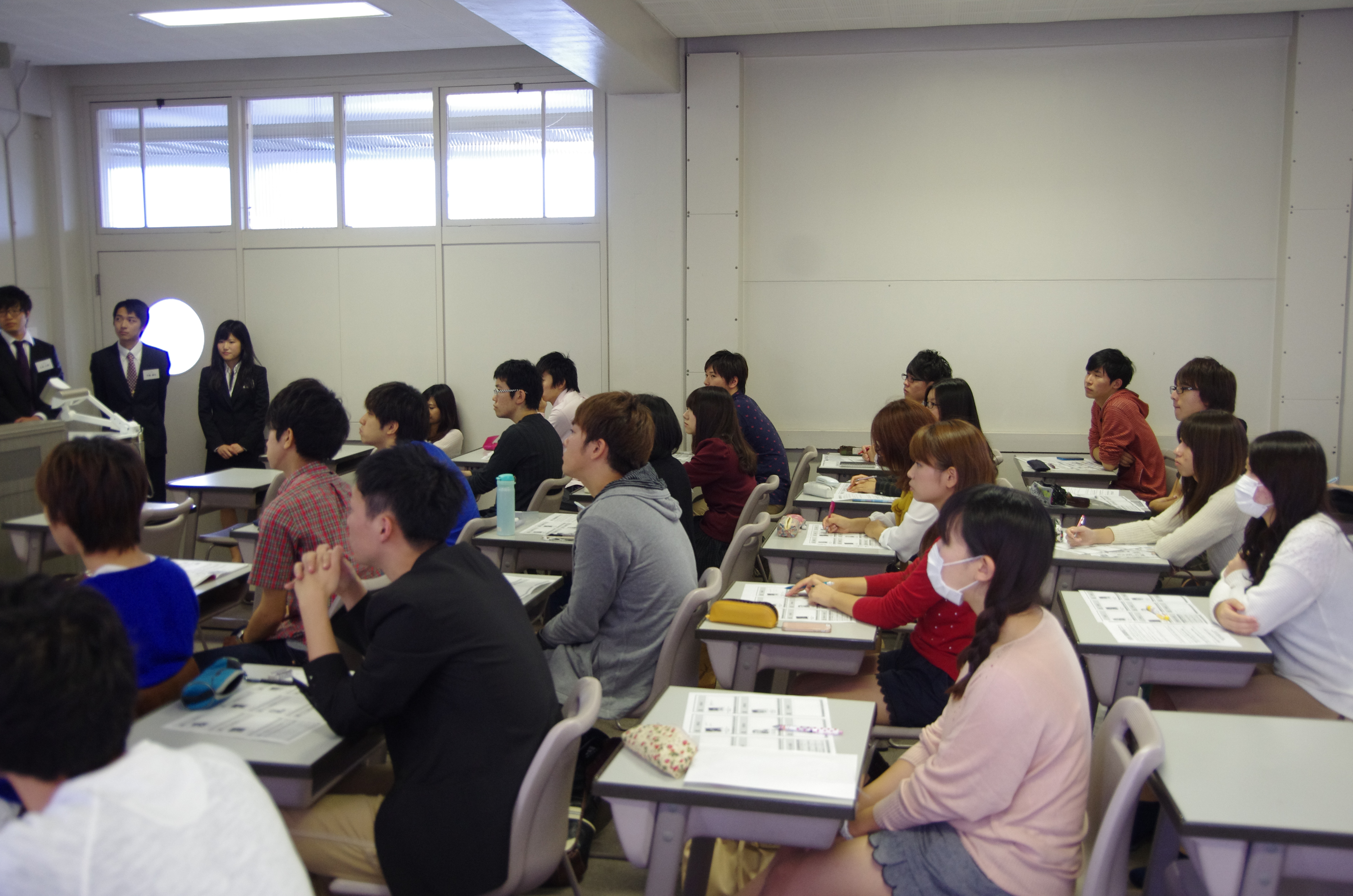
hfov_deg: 53.2
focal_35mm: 36
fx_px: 1350
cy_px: 448
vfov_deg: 36.7
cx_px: 676
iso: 800
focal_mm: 24
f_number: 4
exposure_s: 1/45
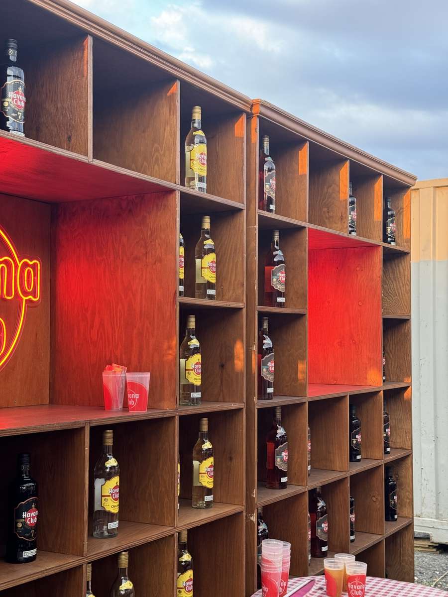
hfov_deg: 30.3
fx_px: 828
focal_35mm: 48
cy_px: 298
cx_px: 224
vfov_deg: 39.7
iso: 100
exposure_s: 1/60
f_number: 1.78
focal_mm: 6.76
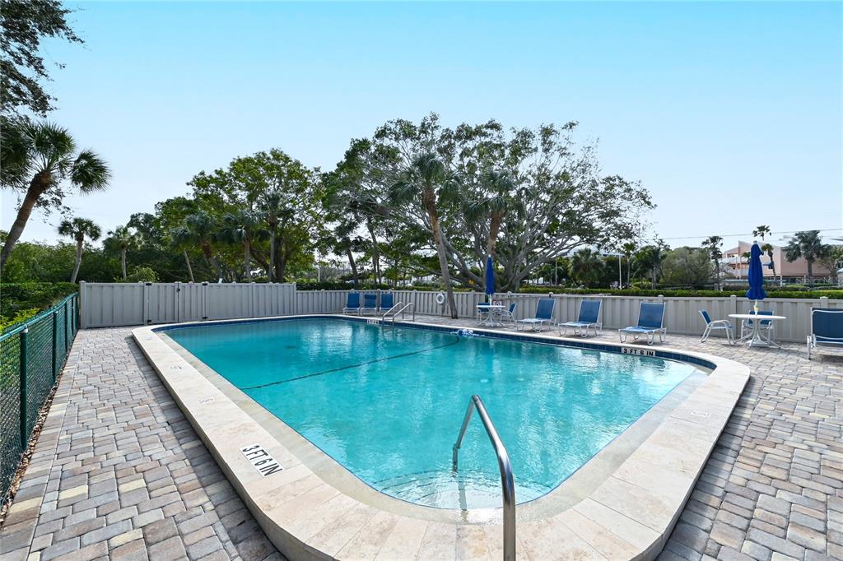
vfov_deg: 77.3
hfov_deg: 100.4
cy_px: 280
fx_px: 351
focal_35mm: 15
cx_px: 422
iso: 250
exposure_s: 1/250
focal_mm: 10
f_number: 13
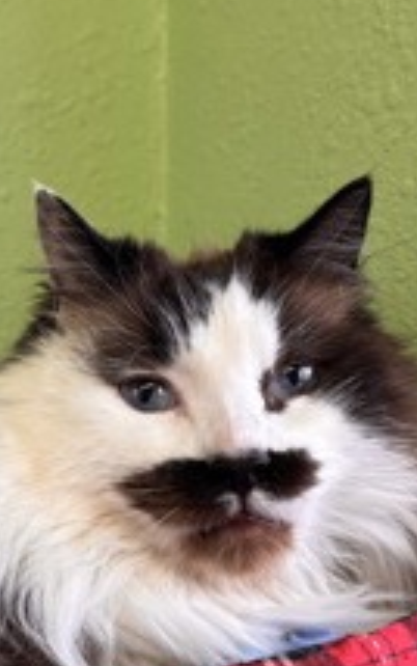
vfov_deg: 37.3
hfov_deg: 24.0
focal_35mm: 54
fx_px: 981
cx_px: 163
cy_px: 405
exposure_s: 1/120
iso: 100
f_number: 1.6
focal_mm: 5.96
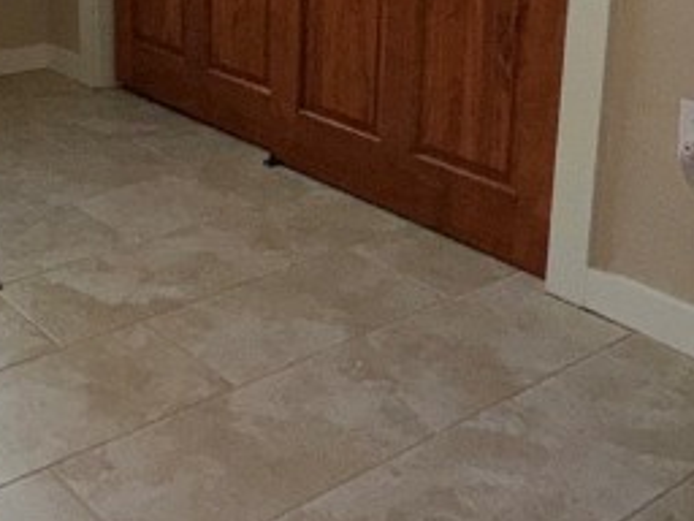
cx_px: 133
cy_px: -11
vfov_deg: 24.8
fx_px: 1123
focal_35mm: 56
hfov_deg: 33.3
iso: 80
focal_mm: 2.22
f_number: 2.2
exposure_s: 1/122
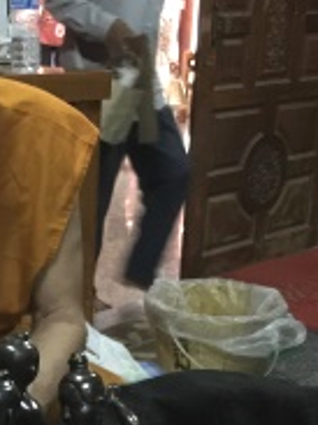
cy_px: 334
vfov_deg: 26.9
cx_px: -26
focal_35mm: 71
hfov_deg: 19.9
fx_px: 871
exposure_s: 1/4
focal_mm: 4.15
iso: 160
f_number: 2.2
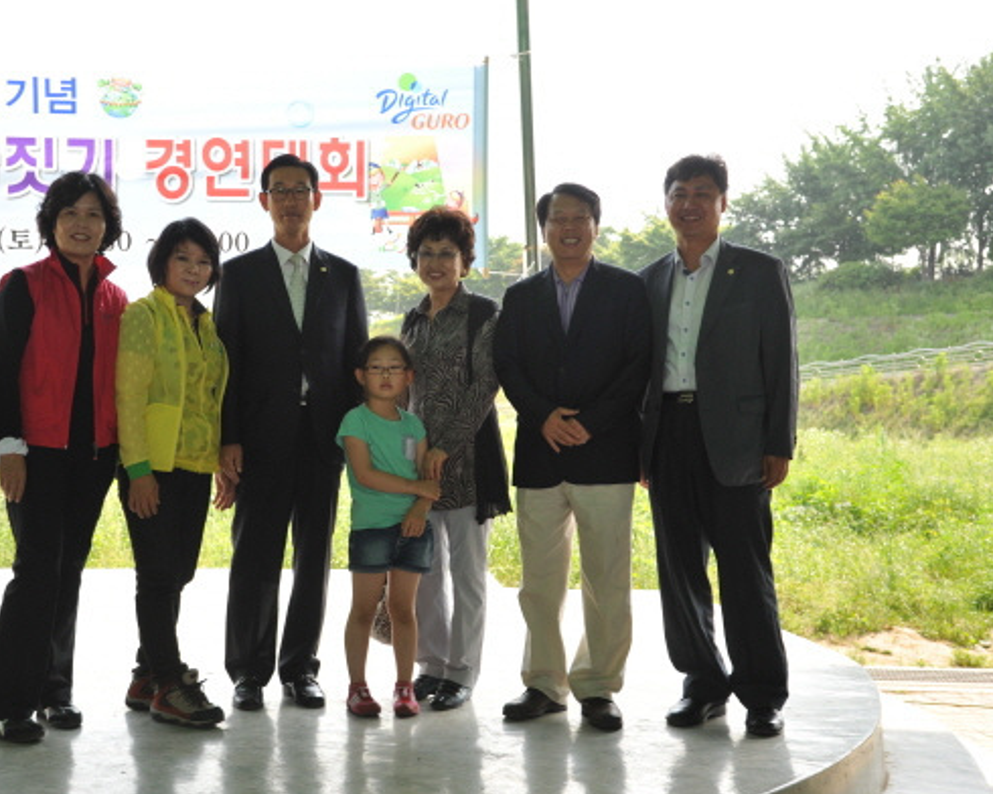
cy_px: 395
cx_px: 393
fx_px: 1352
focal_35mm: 46
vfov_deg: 32.7
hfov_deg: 40.1
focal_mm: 40
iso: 320
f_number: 5
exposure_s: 1/250
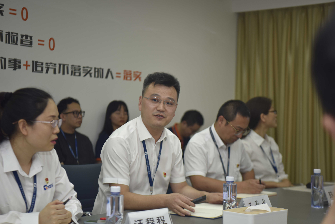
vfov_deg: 19.5
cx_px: 168
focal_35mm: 70
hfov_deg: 28.8
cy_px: 112
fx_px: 652
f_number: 3.2
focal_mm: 70
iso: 360
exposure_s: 1/60
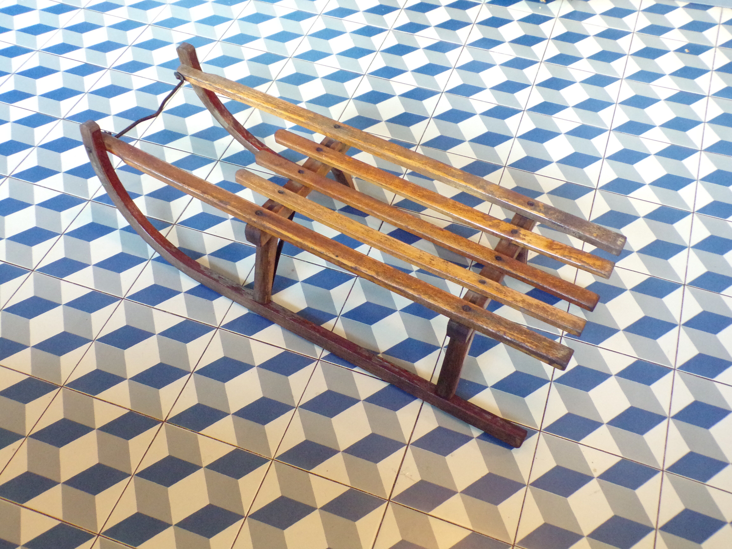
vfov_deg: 44.2
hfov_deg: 56.8
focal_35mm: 32
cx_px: 366
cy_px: 274
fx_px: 677
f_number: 3.2
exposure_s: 1/17
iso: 709
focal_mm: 5.8
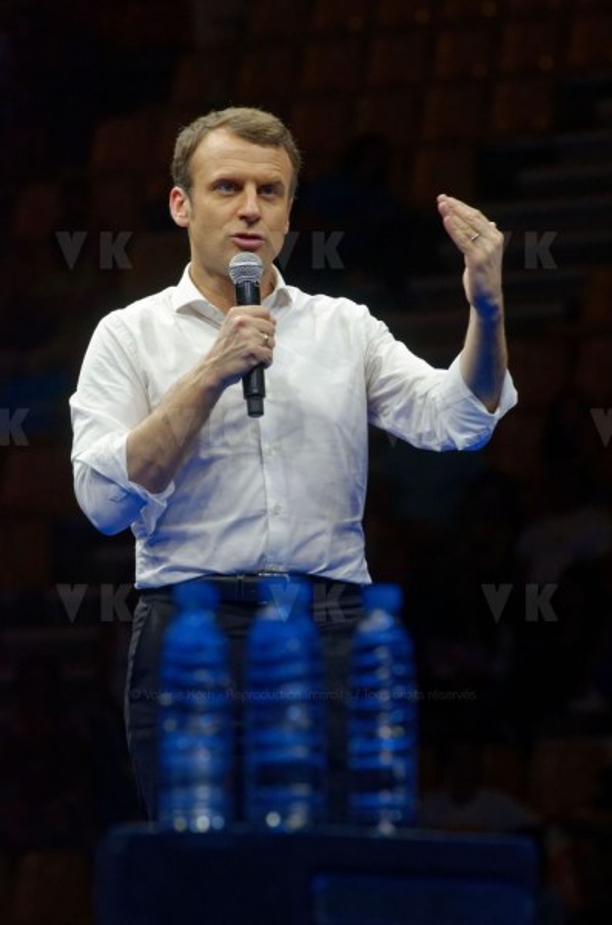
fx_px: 7689
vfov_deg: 6.9
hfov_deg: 4.6
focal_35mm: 300
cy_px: 462
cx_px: 306
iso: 1000
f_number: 5.6
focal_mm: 200
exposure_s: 1/100
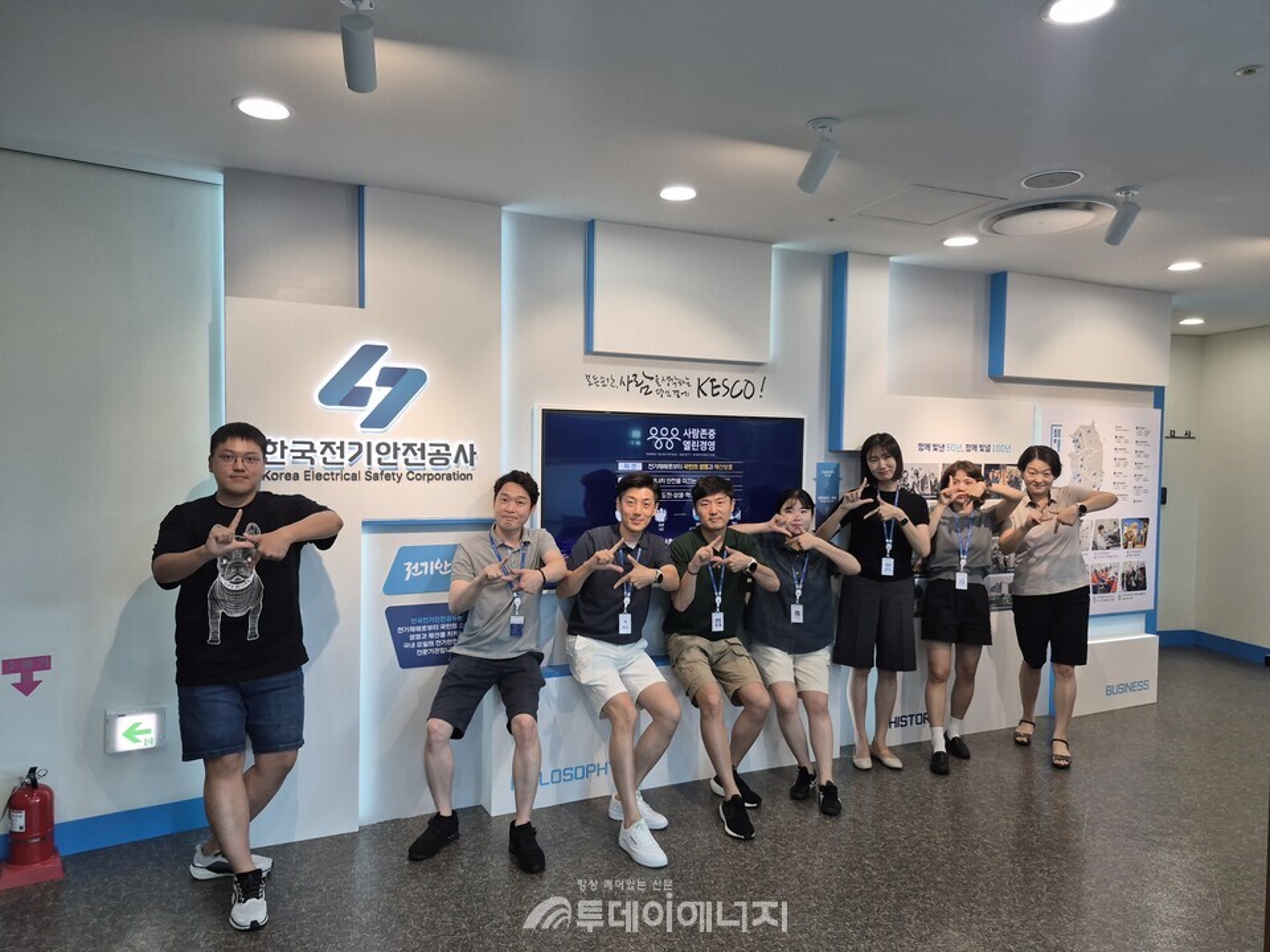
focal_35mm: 23
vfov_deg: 58.9
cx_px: 635
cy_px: 476
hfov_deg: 73.9
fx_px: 844
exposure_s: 1/147
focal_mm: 5.4
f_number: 1.8
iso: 25
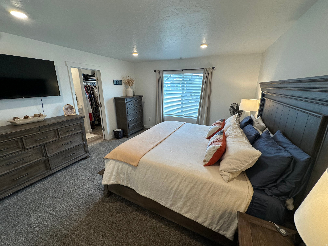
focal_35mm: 14
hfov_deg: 102.1
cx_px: 164
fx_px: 133
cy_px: 123
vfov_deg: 85.7
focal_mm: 2.22
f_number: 2.2
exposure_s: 1/120
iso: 100
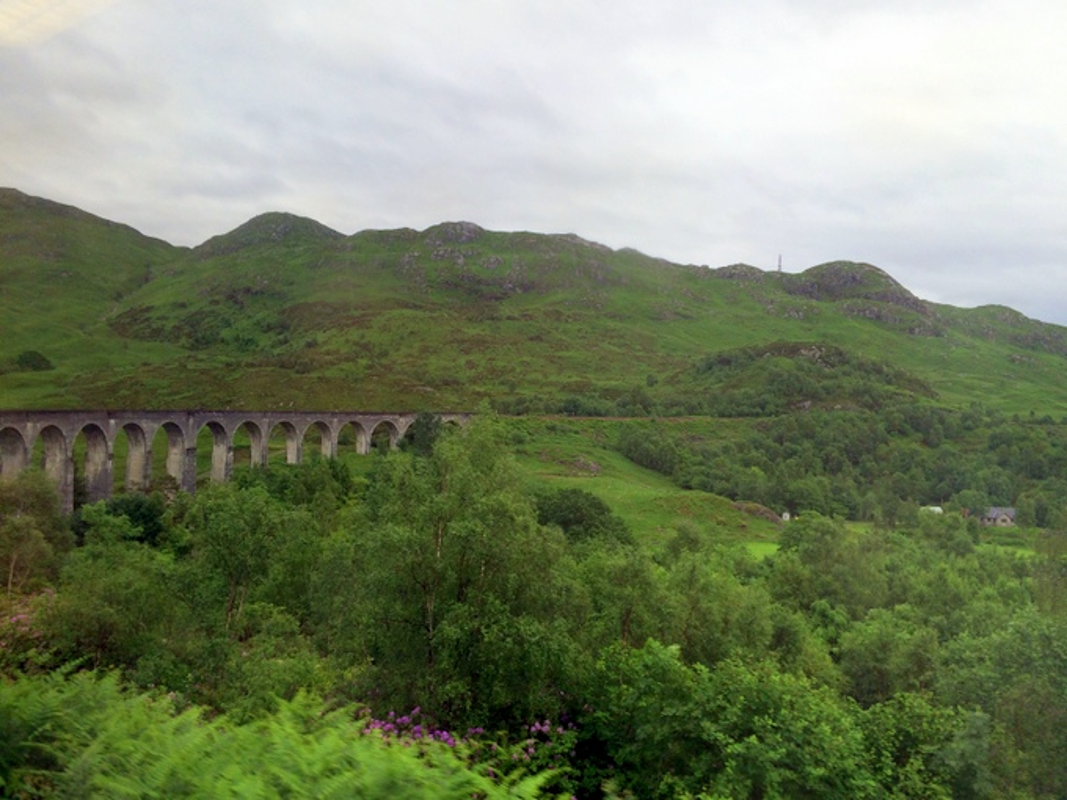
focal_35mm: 29
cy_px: 400
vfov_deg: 48.2
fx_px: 894
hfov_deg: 61.7
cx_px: 534
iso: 32
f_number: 2.2
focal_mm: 4.15
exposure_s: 1/313
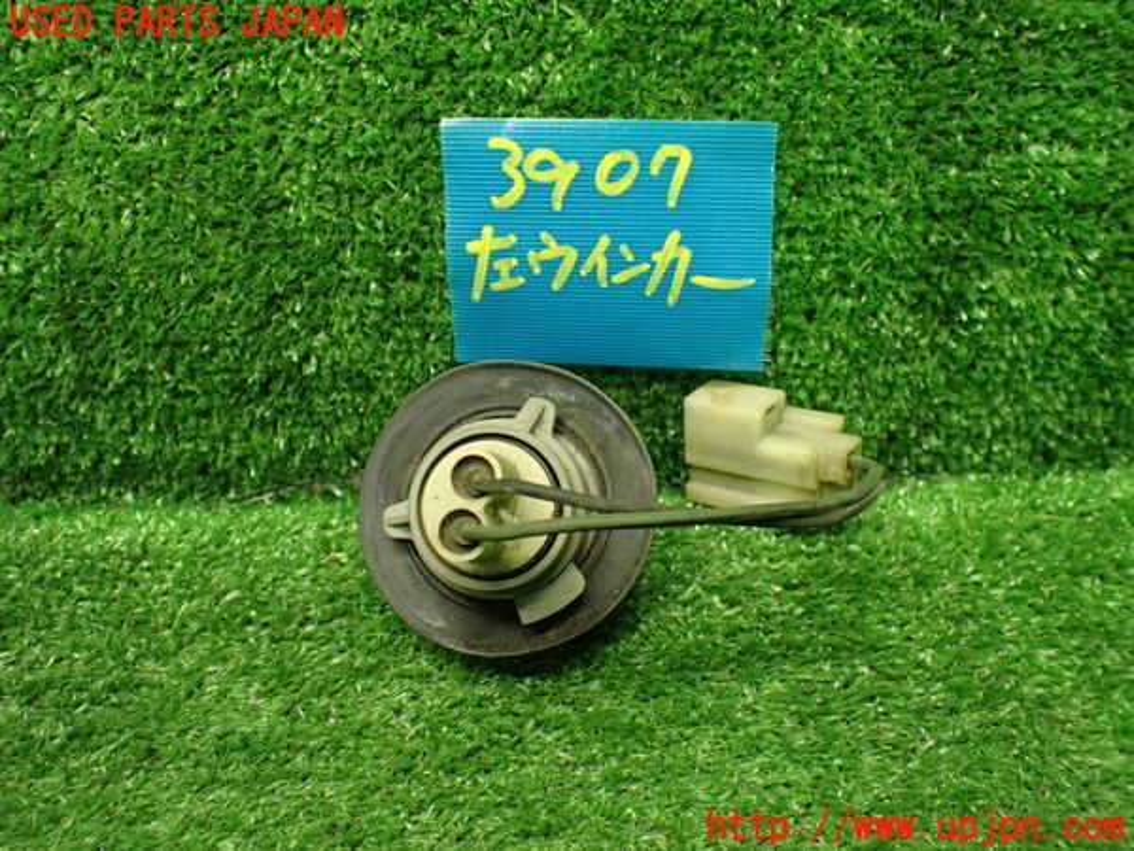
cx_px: 567
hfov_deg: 60.0
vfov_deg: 46.8
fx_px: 983
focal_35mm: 30
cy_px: 426
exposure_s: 1/80
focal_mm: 5.4
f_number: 2.3
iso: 800
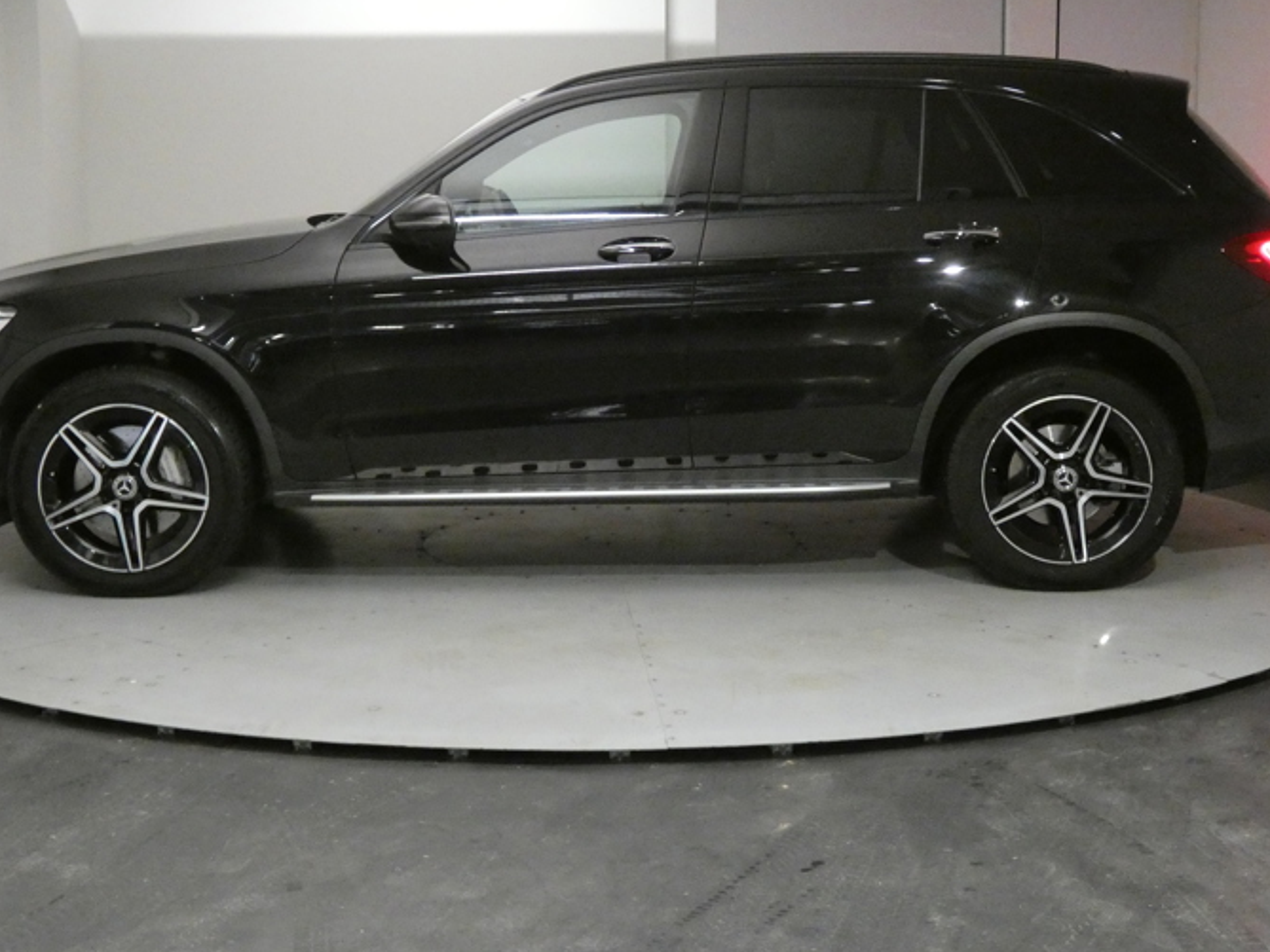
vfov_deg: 26.6
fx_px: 2018
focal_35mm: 55
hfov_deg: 34.9
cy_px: 429
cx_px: 619
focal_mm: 8.2
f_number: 3.8
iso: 1600
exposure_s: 1/80
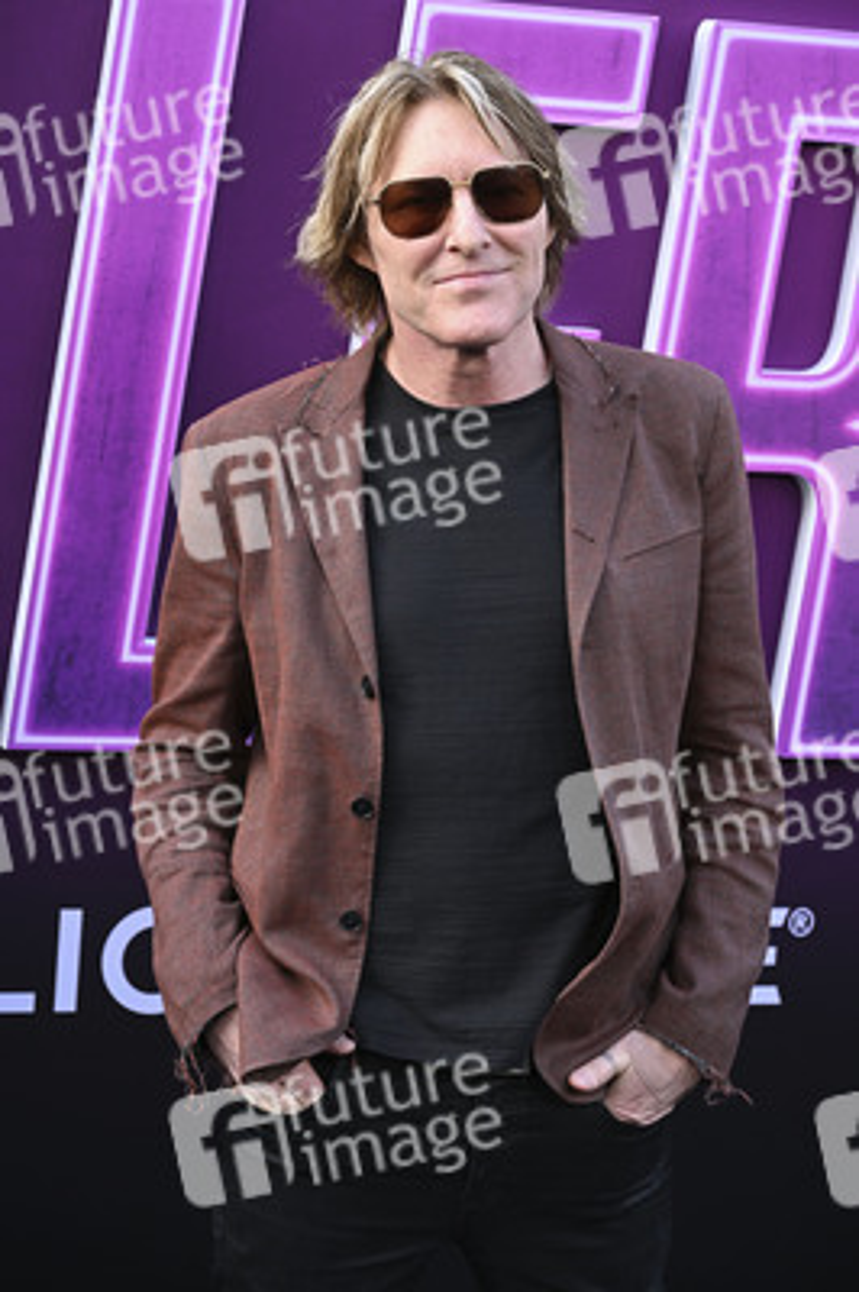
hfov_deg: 15.2
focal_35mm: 90
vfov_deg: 22.6
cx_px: 430
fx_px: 3227
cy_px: 646
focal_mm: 90
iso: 1000
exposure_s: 1/320
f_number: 6.3
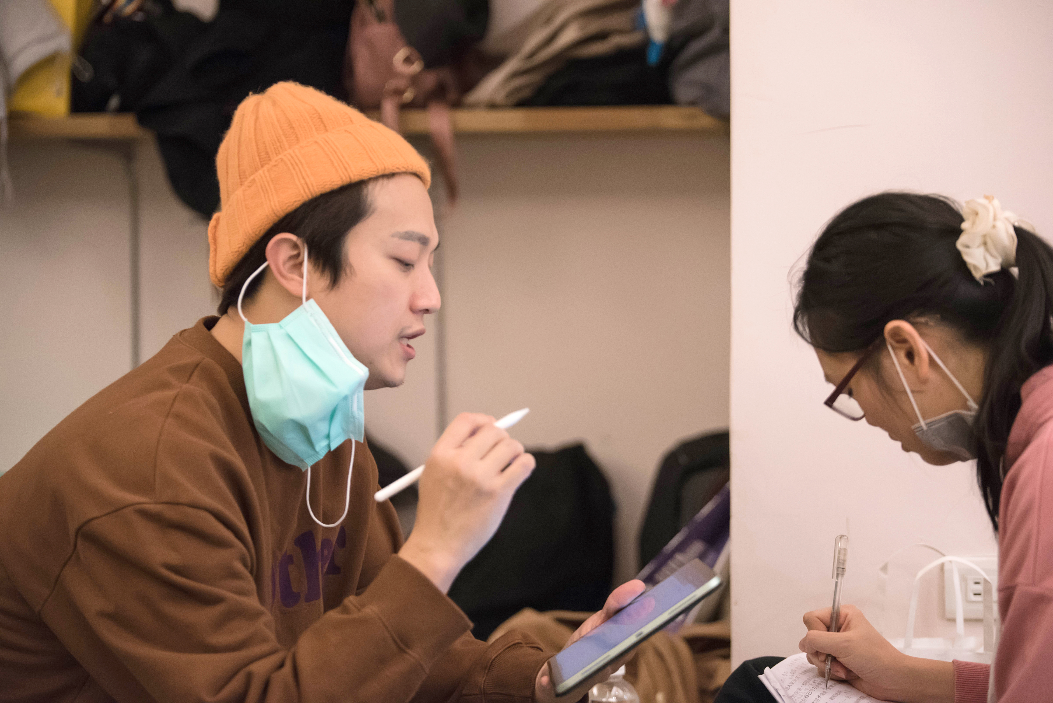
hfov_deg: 20.4
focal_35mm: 100
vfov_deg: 13.7
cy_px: 352
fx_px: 2926
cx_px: 526
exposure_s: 1/250
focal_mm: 100
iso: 4000
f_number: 2.8
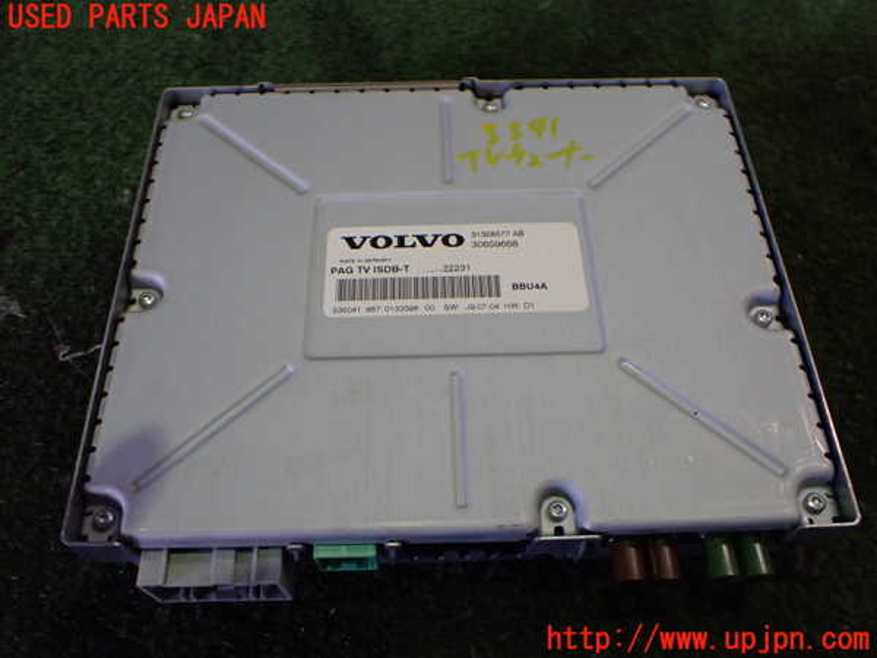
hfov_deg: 60.0
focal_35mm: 30
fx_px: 760
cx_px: 438
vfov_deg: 46.8
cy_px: 329
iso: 500
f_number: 2.3
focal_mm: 5.4
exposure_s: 1/125
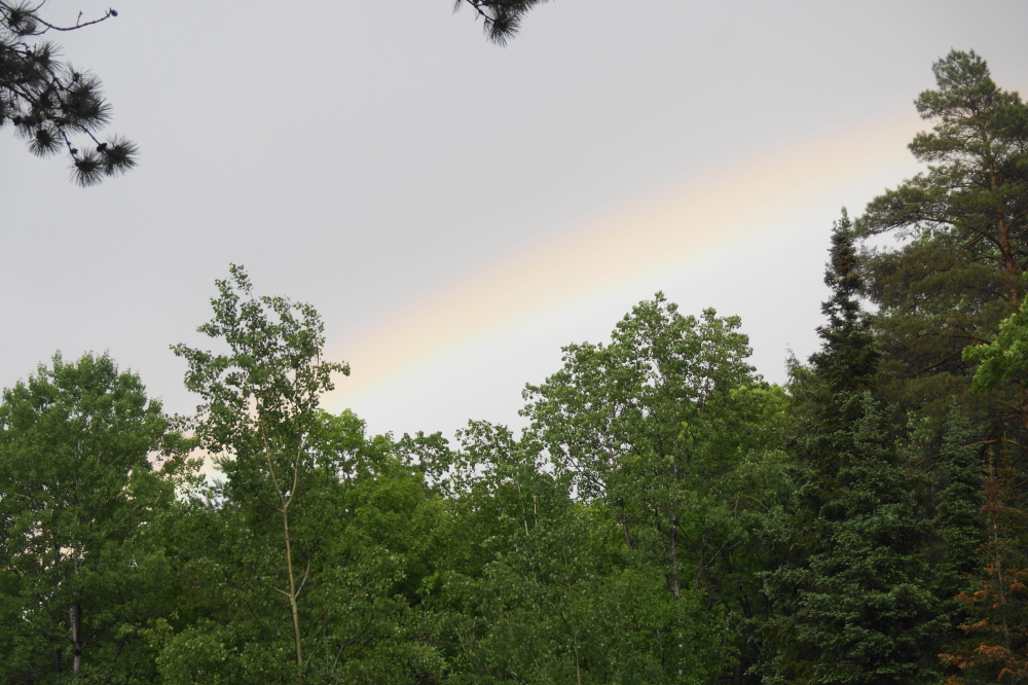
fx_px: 2997
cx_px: 514
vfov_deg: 13.0
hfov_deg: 19.5
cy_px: 342
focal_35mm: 105
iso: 125
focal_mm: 70
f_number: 5
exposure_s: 1/125
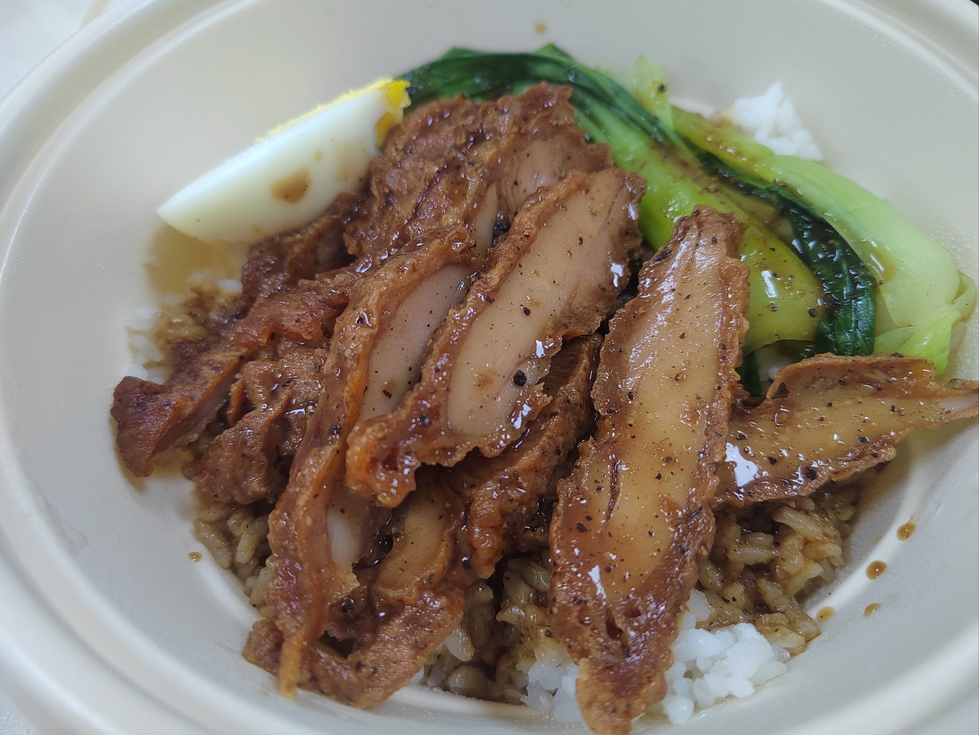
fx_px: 650
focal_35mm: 23
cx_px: 490
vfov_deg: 58.9
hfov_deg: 73.9
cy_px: 368
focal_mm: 5.52
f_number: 1.9
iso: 2081
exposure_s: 1/100
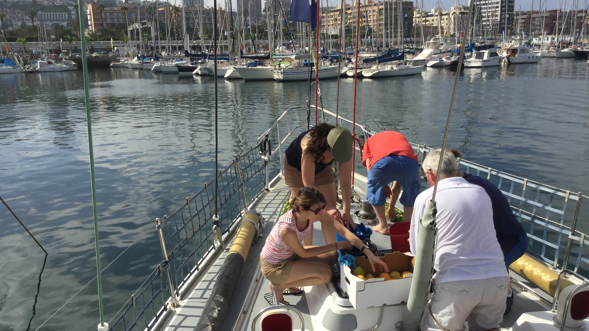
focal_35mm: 34
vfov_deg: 34.6
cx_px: 296
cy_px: 177
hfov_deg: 58.0
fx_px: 531
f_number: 2.4
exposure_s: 1/2092
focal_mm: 3.3
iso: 25
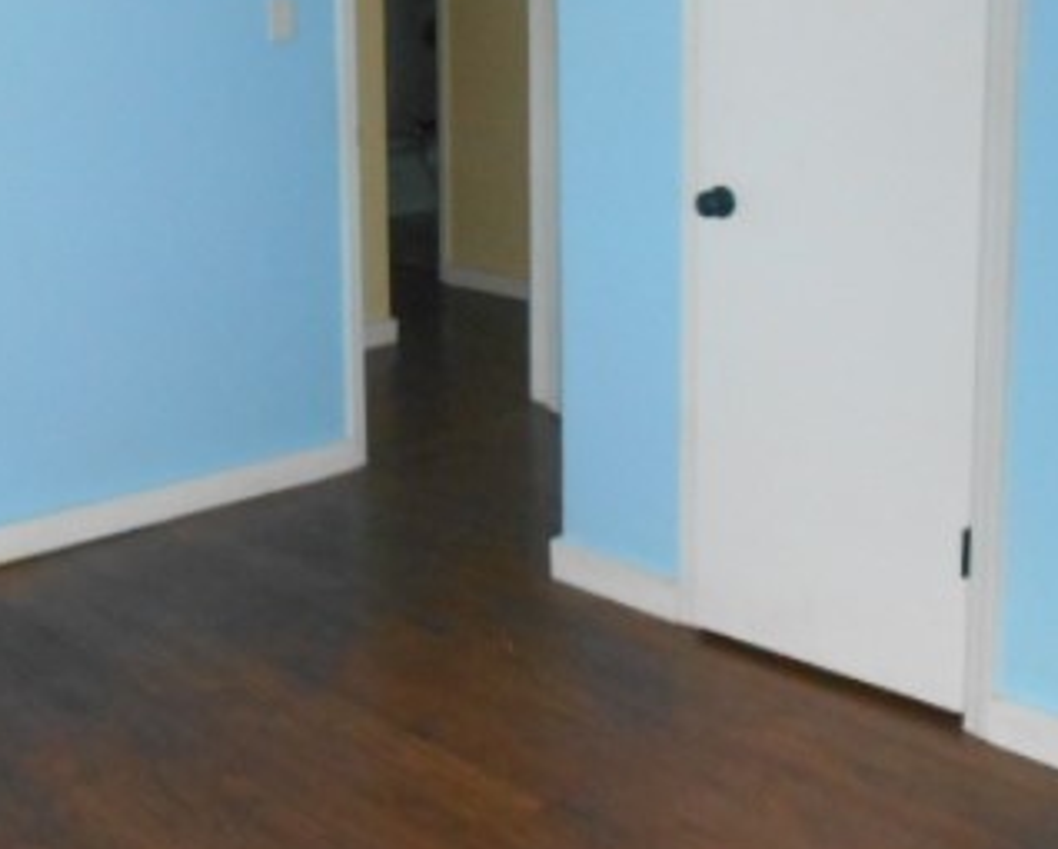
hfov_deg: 36.6
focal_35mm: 51
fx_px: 1598
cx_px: 459
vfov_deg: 29.3
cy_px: 226
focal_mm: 4.7
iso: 640
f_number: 3.4
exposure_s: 1/25
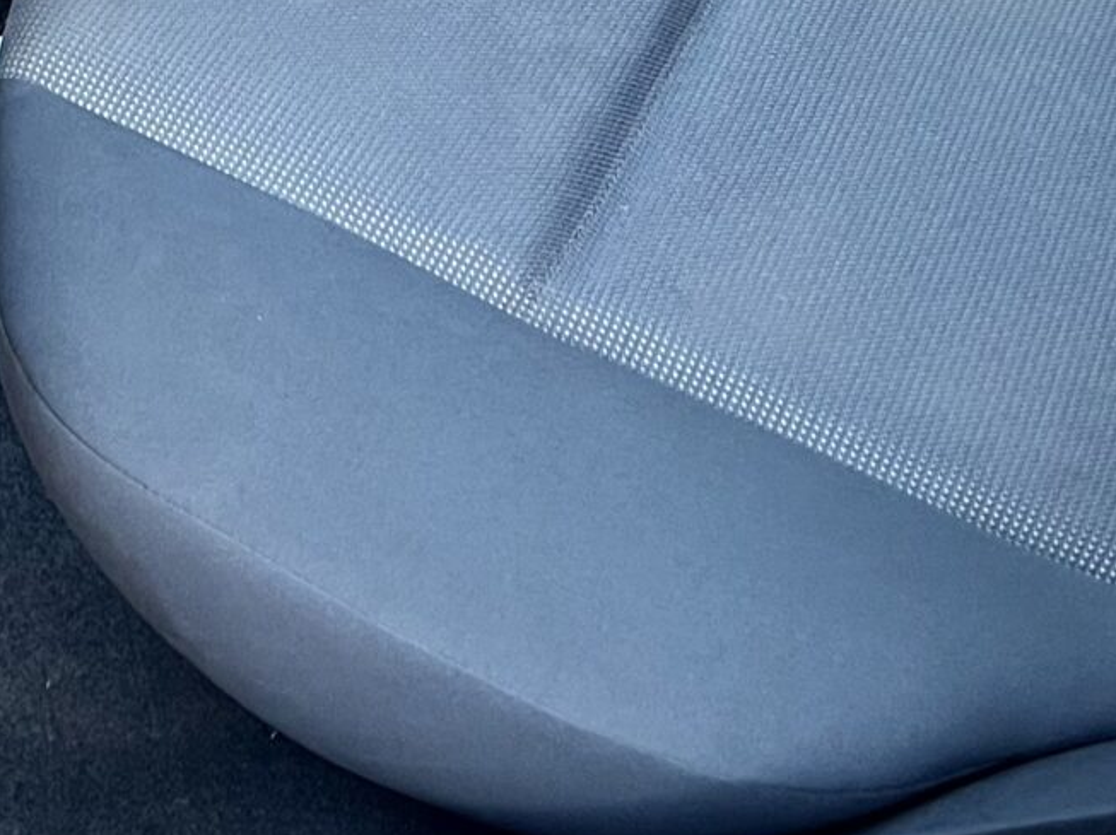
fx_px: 3287
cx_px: 77
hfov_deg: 18.9
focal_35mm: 102
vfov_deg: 13.7
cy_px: -400
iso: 125
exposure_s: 1/60
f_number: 1.5
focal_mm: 5.7
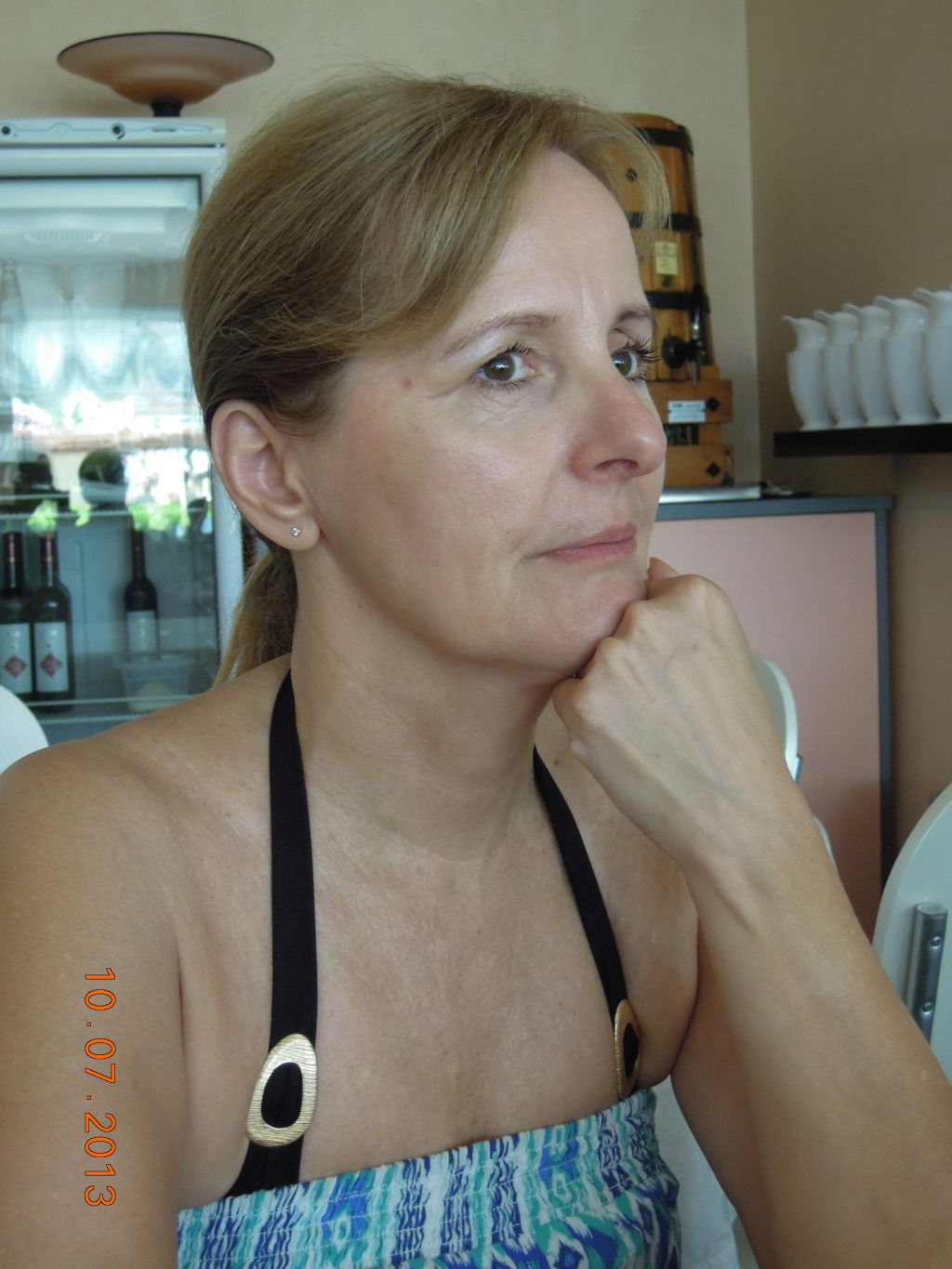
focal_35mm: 50
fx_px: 1833
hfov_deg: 29.1
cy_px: 634
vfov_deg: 38.2
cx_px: 476
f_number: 3.7
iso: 400
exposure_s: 1/50
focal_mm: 9
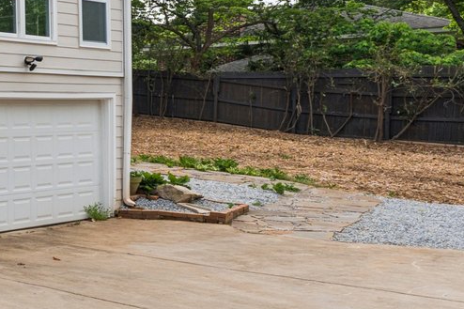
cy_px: 71
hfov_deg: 21.0
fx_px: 747
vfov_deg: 23.1
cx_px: -398
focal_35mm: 58
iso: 100
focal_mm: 14
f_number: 8
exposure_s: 1/125
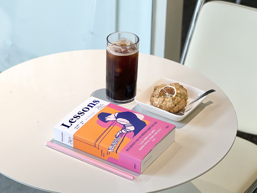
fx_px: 572
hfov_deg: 25.3
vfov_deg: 19.1
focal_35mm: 77
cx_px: 128
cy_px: 96
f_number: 2.8
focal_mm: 9
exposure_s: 1/120
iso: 100
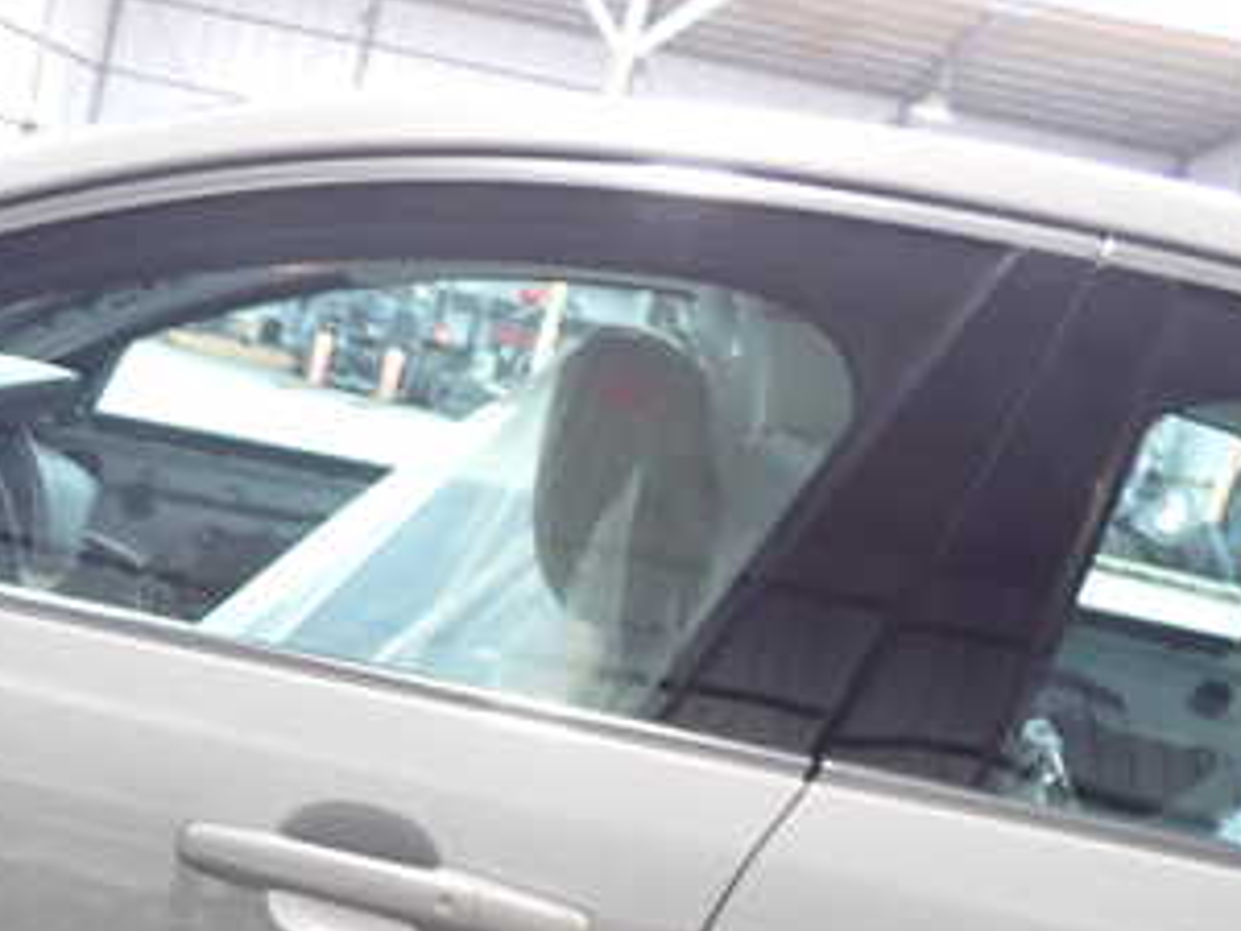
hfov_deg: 30.5
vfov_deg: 23.4
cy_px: 923
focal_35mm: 60
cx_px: 87
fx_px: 2151
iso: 200
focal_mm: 5.4
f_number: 2.3
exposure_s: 1/30
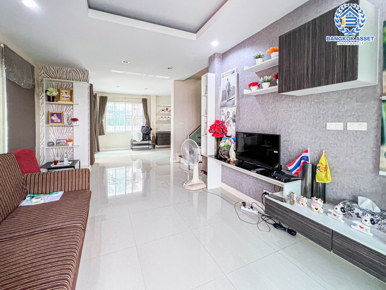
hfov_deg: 106.2
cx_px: 193
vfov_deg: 89.9
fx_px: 145
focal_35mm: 13
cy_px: 145
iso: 160
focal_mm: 1.57
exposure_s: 1/100
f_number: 1.8
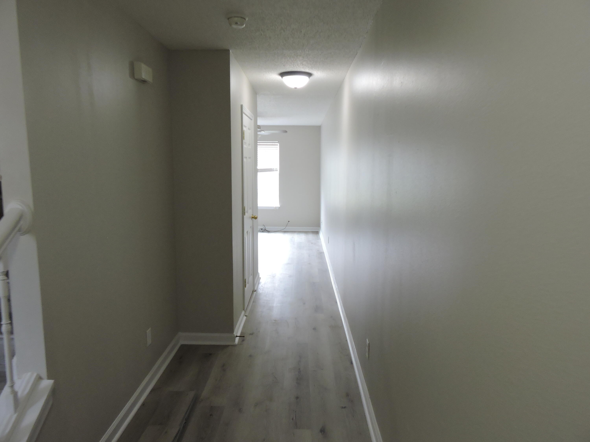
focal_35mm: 24
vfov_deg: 56.8
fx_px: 409
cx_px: 295
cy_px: 221
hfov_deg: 71.6
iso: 320
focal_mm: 4.3
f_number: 3.3
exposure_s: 1/30
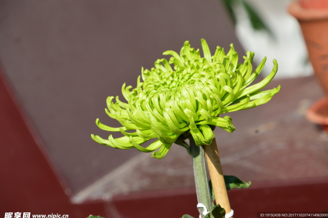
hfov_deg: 4.5
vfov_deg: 3.0
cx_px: 167
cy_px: 110
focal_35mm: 460
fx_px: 4187
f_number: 13
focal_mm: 300
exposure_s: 1/250
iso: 360
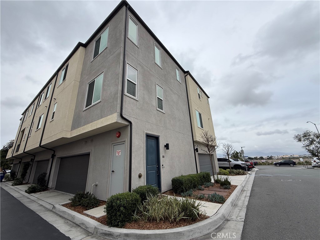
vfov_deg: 85.7
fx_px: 129
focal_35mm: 14
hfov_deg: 102.1
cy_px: 120
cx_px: 160
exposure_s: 1/830
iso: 50
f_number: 2.2
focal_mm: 2.22
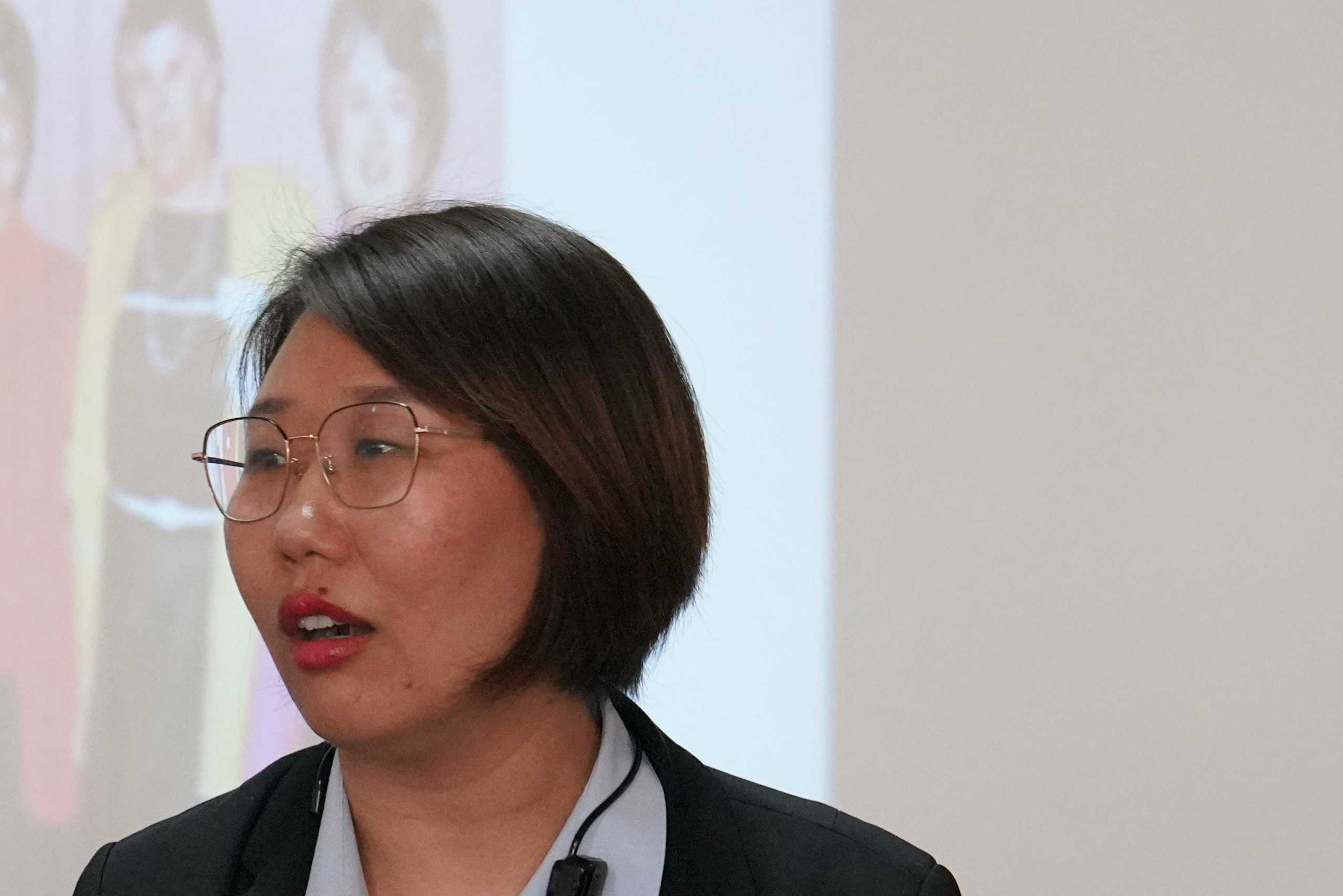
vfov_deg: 6.4
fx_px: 7984
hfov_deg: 9.6
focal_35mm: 214
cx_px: 399
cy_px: 1212
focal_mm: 69
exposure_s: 1/160
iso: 8000
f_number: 4
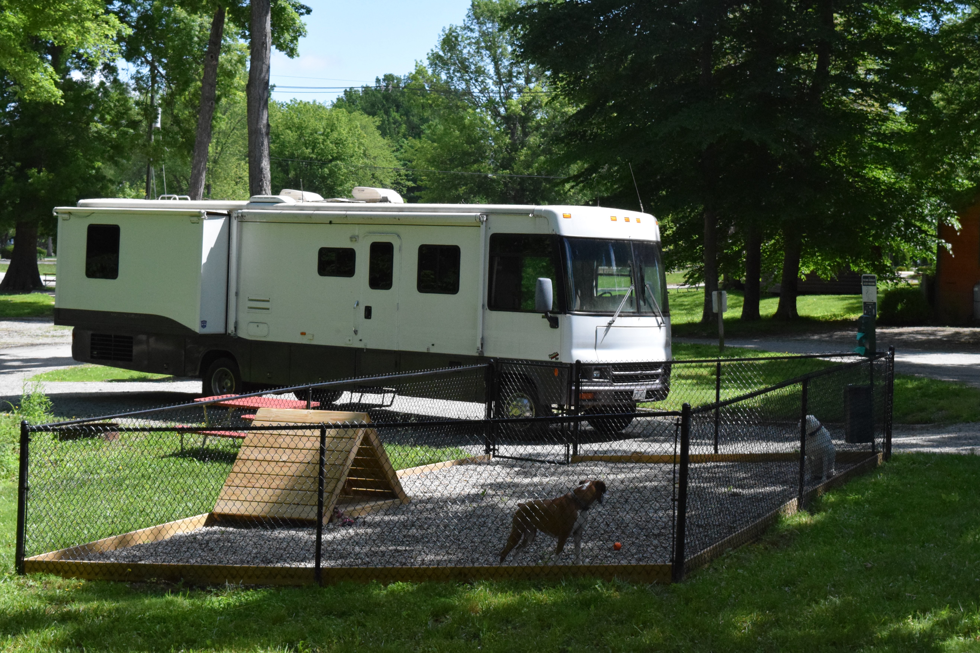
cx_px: 490
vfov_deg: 22.6
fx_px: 1633
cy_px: 326
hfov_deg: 33.4
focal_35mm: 60
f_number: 9
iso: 3200
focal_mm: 40
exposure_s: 1/4000
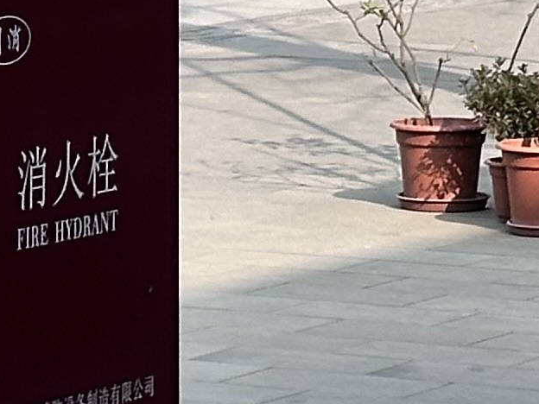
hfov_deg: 6.4
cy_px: -853
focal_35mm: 310
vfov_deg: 4.6
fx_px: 4827
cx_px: 558
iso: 64
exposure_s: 1/2252
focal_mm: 6.86
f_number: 1.78
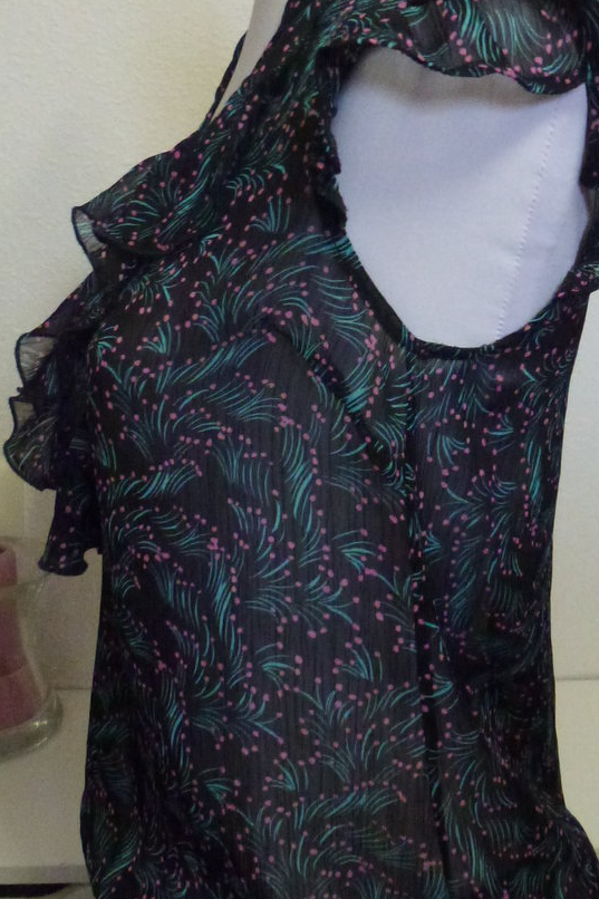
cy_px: 345
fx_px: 1074
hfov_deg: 31.2
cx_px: 277
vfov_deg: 45.1
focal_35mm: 43
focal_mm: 4.3
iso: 800
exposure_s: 1/20
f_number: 3.3
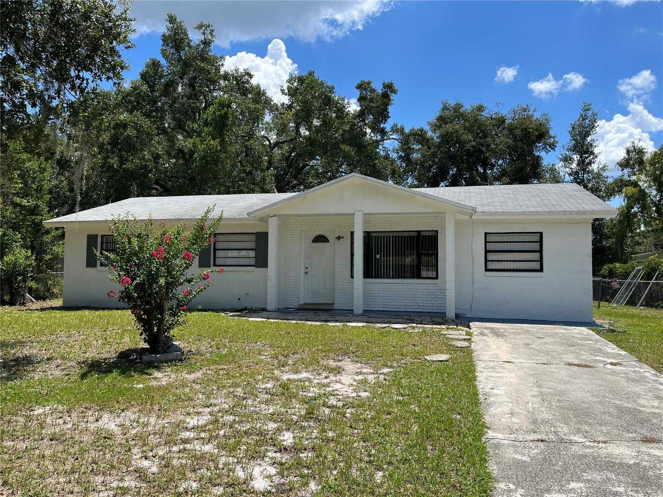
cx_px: 332
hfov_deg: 67.3
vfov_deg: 53.1
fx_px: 498
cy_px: 248
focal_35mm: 26
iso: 50
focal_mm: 5.1
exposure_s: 1/3745
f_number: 1.6
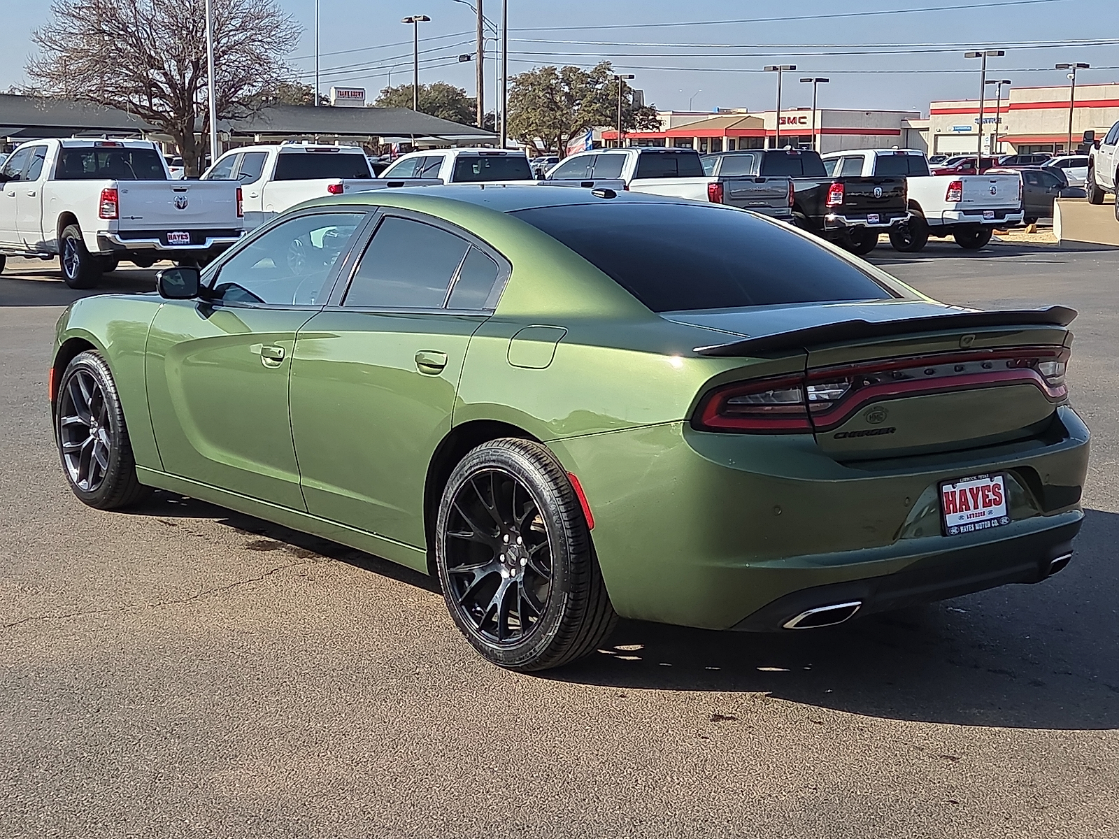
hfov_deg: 36.8
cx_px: 560
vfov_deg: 28.0
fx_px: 1681
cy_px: 420
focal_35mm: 52
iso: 25
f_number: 1.8
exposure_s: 1/1429
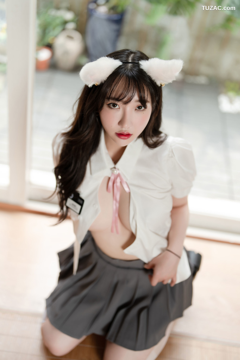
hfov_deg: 27.0
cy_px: 180
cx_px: 120
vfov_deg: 39.6
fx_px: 500
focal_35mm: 50
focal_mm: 50
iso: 64
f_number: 1.4
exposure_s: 1/250
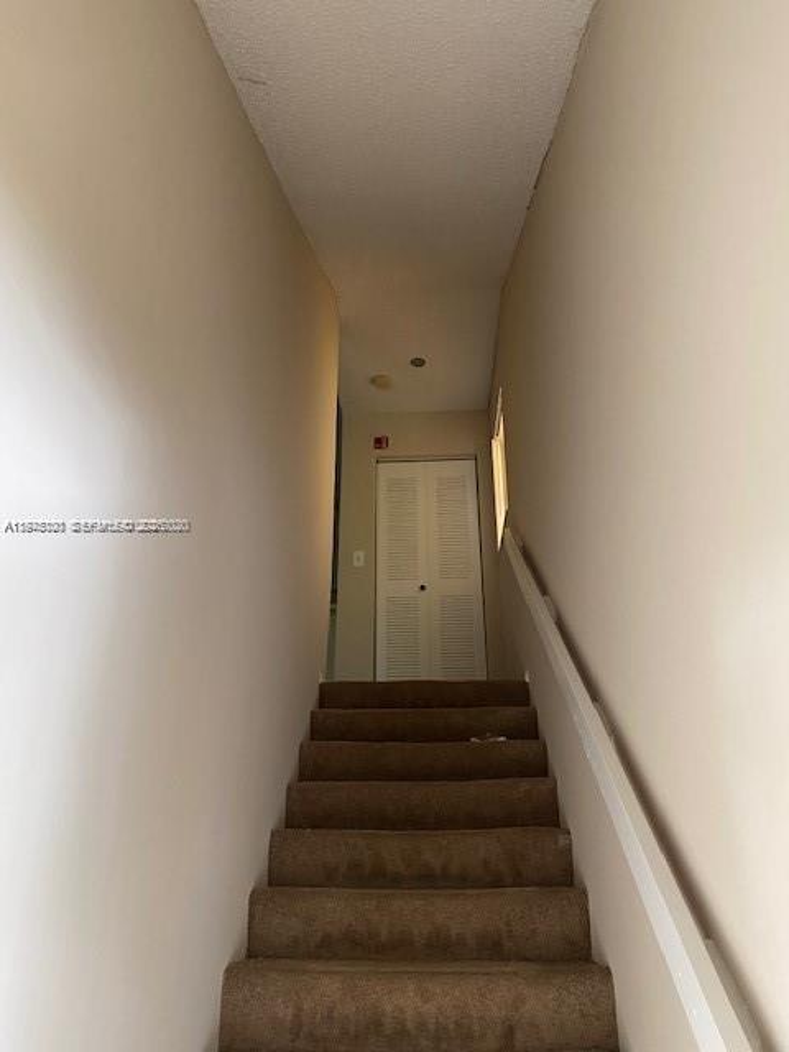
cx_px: 394
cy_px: 526
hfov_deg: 53.1
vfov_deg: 67.3
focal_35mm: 26
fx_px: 790
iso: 160
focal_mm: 4.25
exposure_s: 1/60
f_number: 1.8
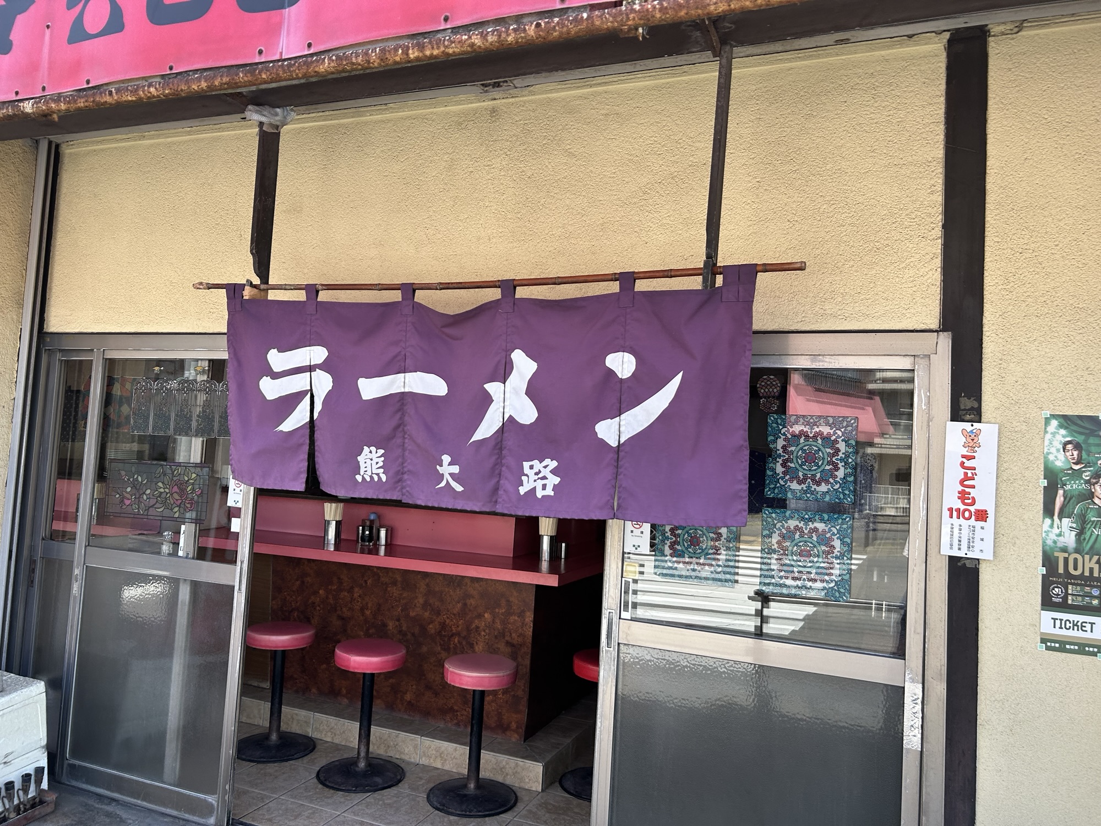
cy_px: 413
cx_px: 550
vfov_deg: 53.1
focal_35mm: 26
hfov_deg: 67.3
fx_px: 827
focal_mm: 5.7
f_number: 1.5
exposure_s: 1/569
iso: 50
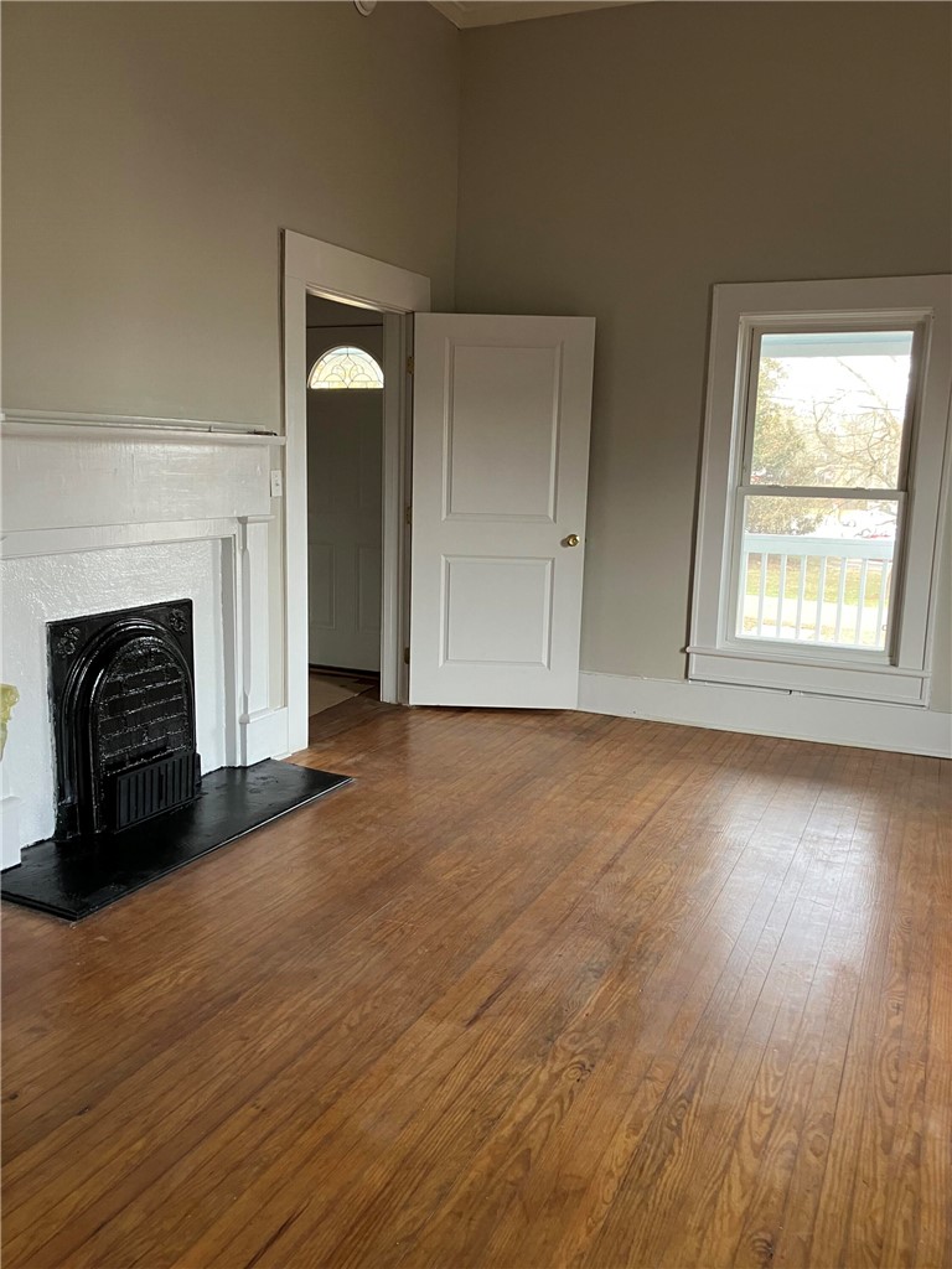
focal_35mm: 28
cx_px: 476
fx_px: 1027
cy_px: 634
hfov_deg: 49.7
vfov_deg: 63.4
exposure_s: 1/60
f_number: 1.8
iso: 125
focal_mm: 3.99
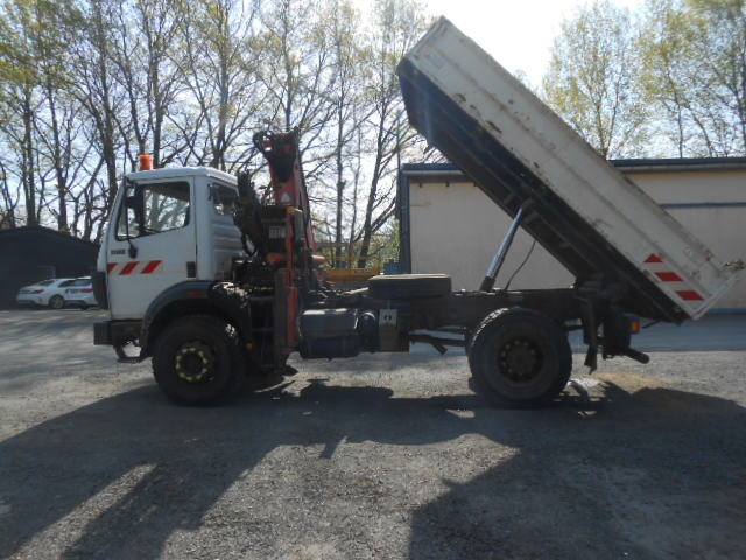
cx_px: 373
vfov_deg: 53.1
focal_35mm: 26
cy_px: 280
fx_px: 560
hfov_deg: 67.3
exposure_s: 1/800
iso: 80
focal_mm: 4.6
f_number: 3.5
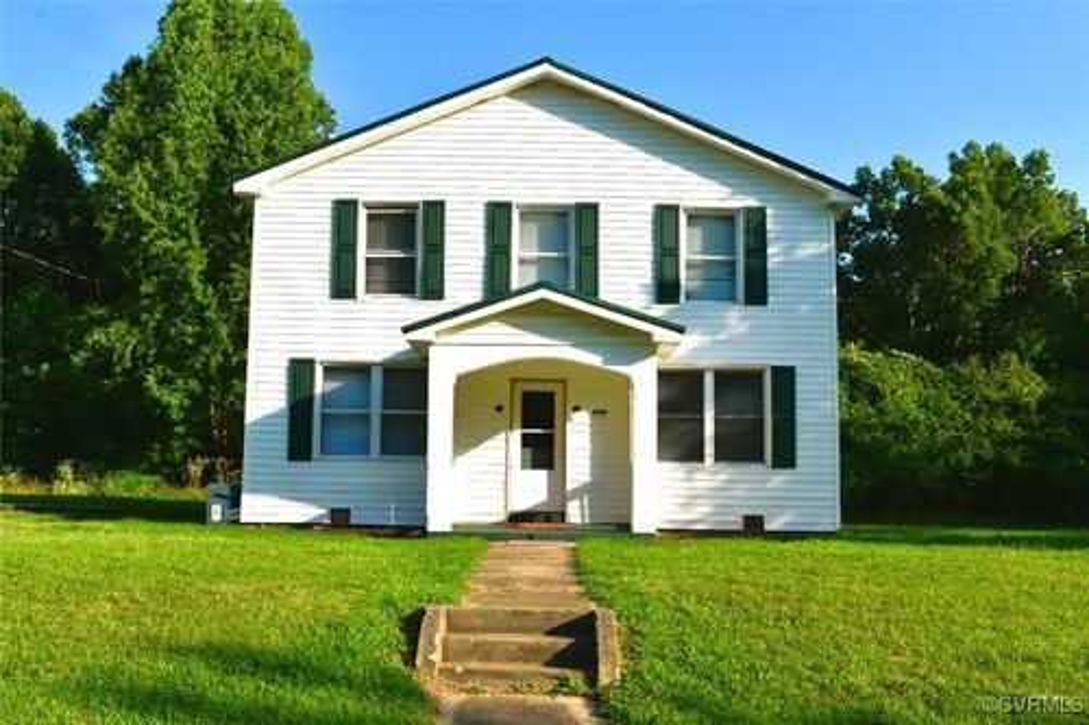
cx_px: 544
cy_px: 362
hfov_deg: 53.1
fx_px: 1089
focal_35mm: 36
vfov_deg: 36.8
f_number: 11
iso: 400
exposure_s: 1/500
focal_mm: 24
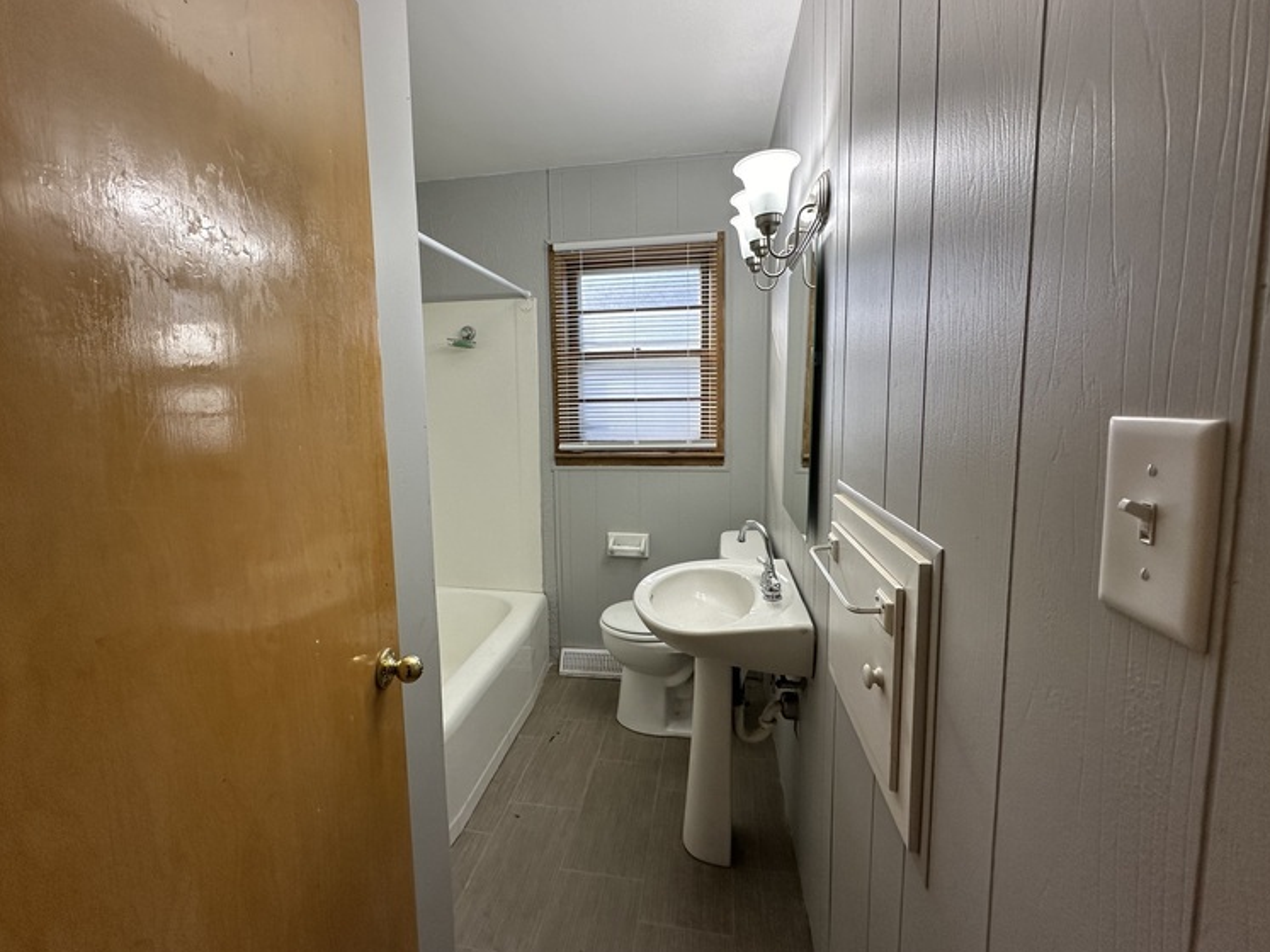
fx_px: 550
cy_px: 452
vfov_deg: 81.7
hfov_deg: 98.1
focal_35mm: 15
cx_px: 612
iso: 160
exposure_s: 1/120
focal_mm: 2.22
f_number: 2.2
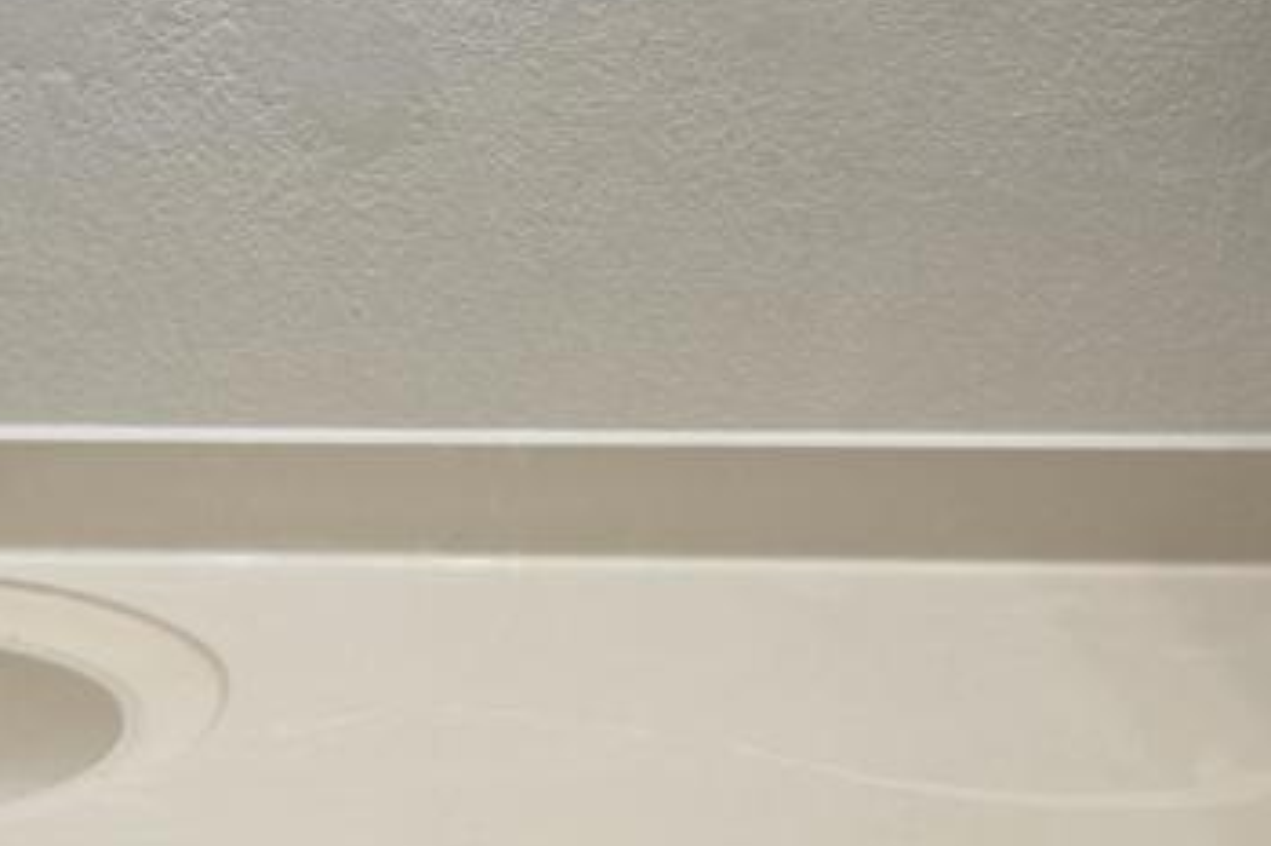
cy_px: 468
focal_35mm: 70
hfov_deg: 28.2
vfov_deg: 19.4
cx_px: 229
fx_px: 2470
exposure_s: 1/120
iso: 200
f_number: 1.8
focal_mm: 5.4
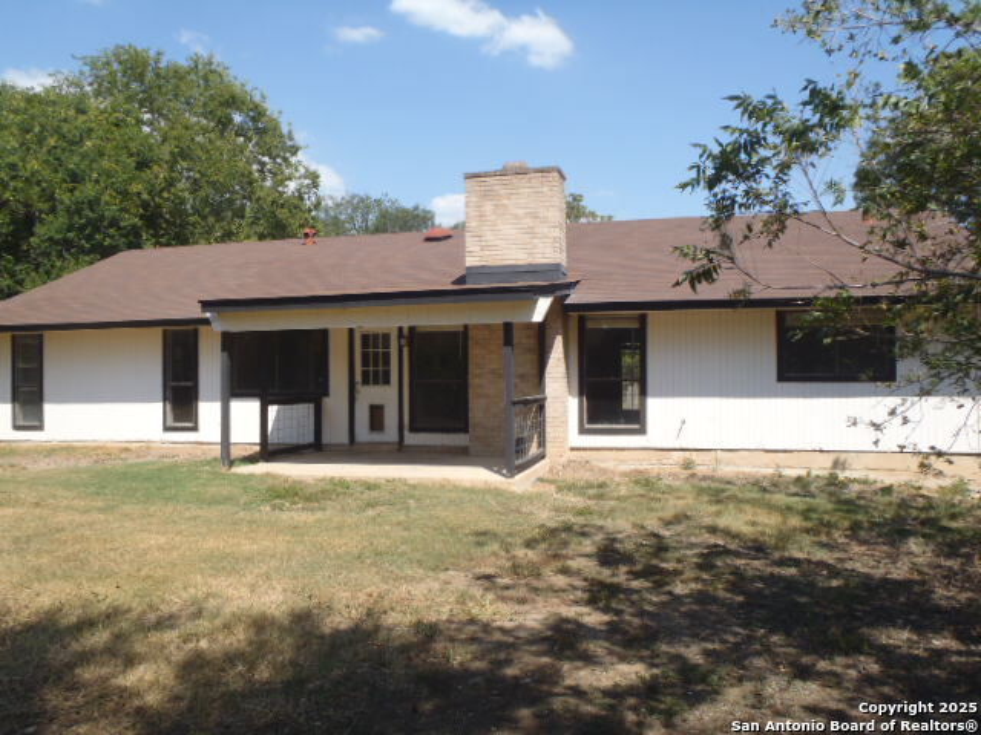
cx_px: 490
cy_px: 368
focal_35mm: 28
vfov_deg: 49.7
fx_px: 794
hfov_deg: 63.4
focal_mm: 5
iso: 80
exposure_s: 1/500
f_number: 3.9
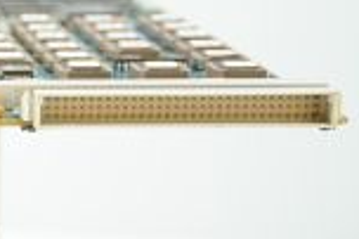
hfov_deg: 9.6
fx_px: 2042
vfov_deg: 6.7
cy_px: 108
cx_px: -288
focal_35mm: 205
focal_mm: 52
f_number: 5
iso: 800
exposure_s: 1/125
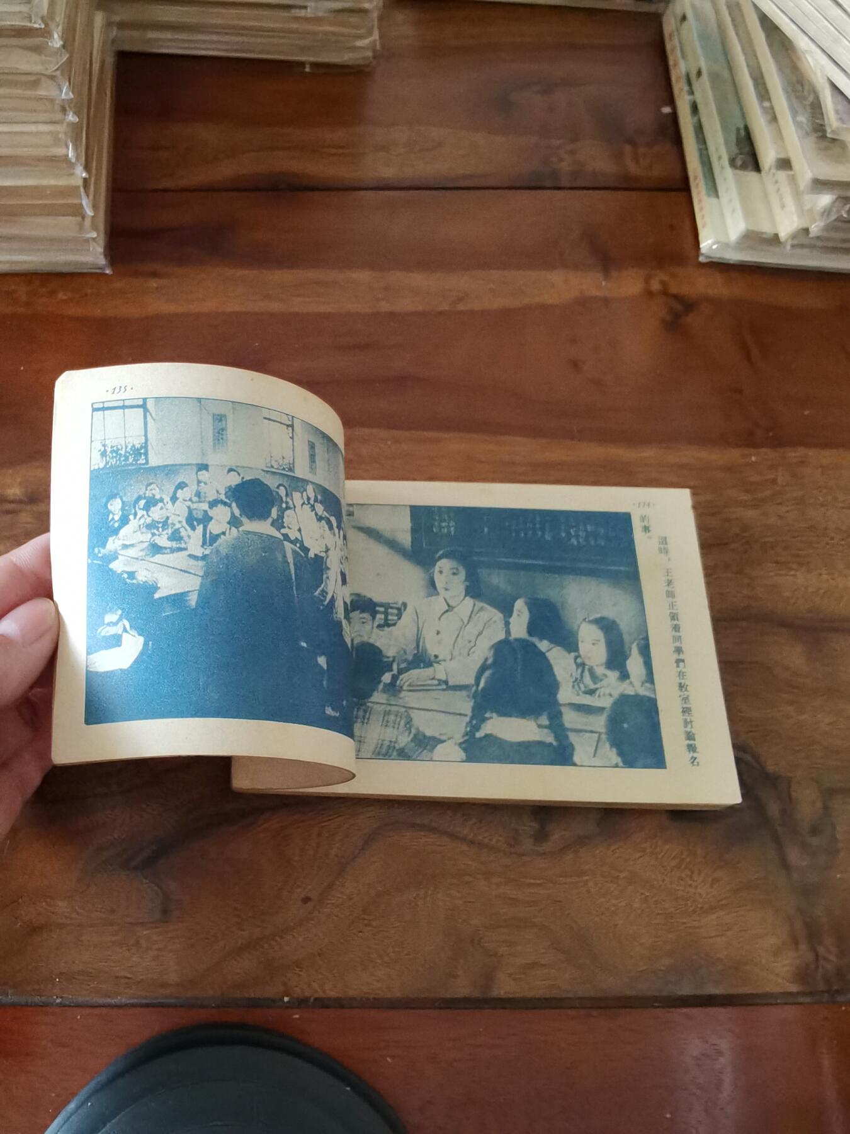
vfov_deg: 65.3
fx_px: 884
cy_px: 567
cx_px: 425
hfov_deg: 51.4
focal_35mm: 27
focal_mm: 2.26
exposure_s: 1/20
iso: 500
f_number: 2.2
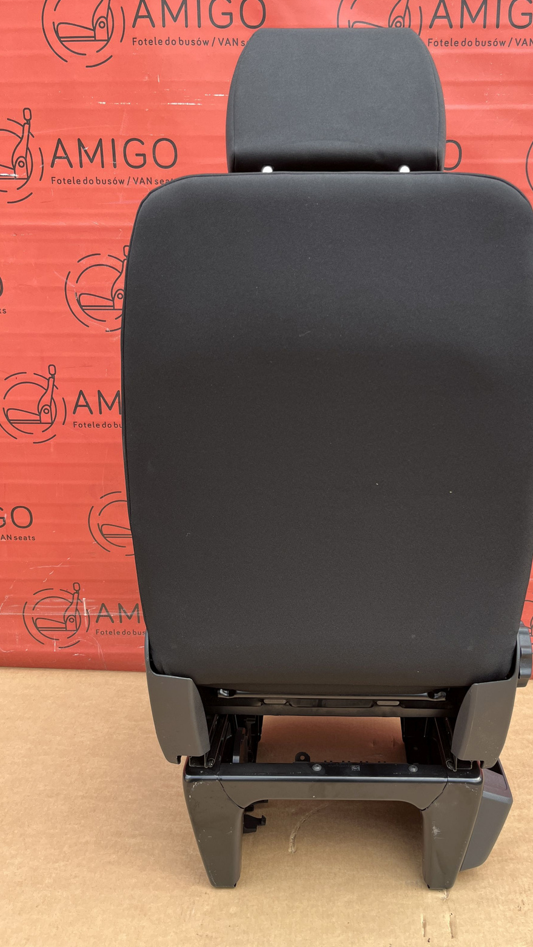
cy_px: 466
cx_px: 324
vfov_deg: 66.1
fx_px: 729
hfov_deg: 40.0
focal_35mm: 29
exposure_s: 1/122
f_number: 1.6
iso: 40
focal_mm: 5.1
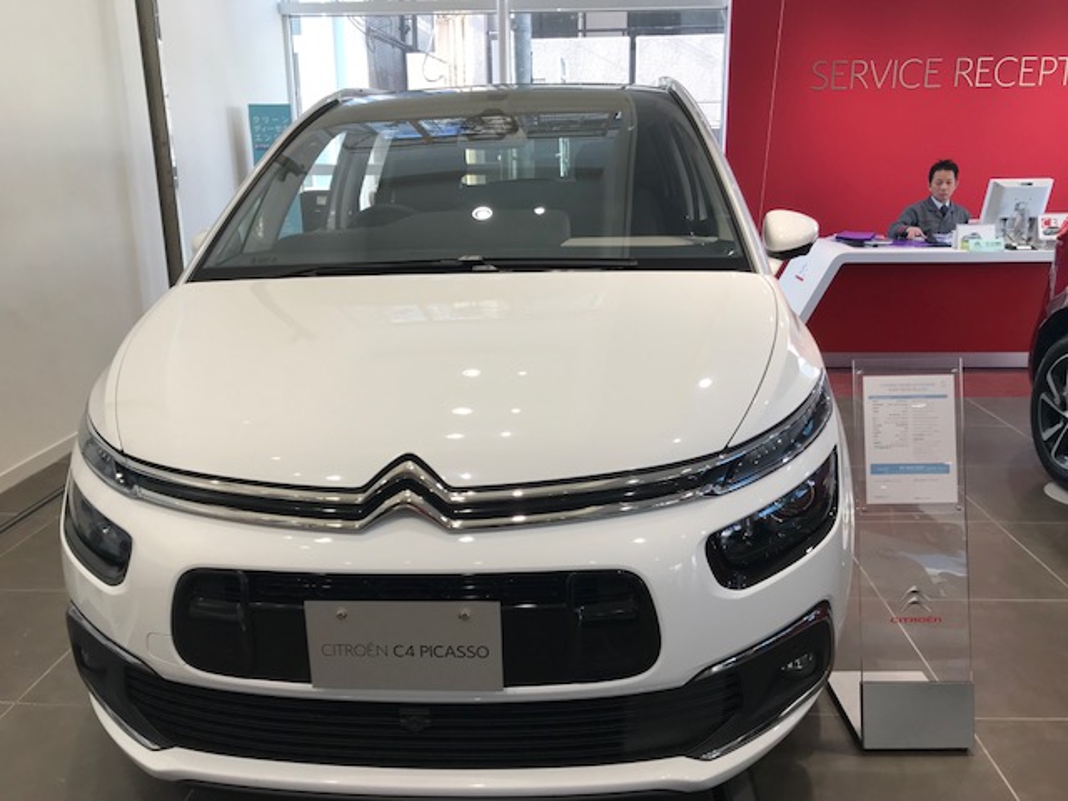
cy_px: 400
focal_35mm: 28
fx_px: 864
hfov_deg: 63.4
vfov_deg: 49.7
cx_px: 534
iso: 25
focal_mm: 3.99
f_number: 1.8
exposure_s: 1/120
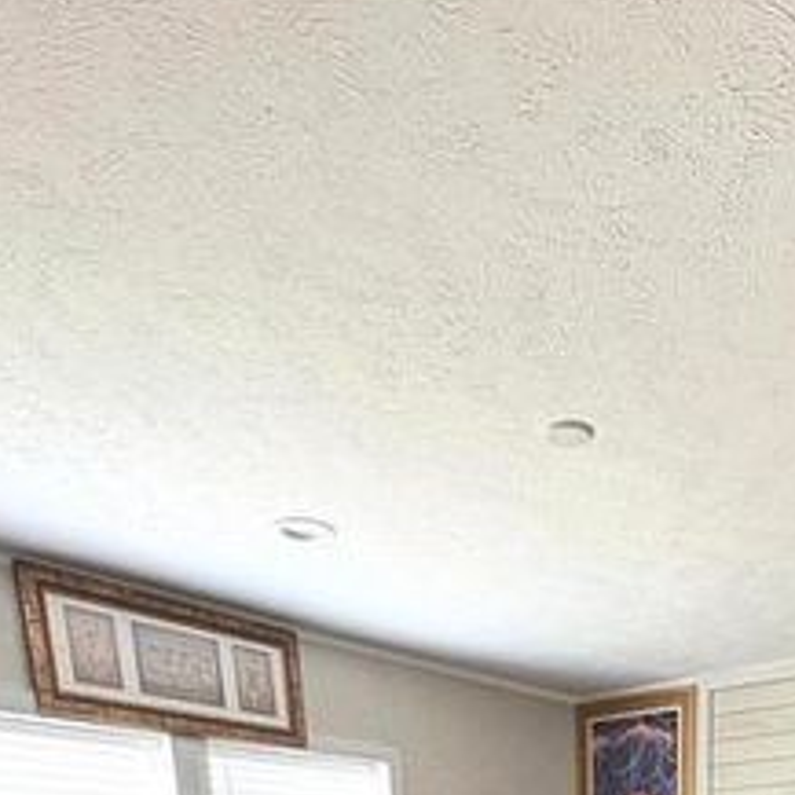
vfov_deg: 29.1
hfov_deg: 42.4
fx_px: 987
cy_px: 1167
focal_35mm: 38
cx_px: 604
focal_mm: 2.22
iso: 250
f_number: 2.2
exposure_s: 1/99
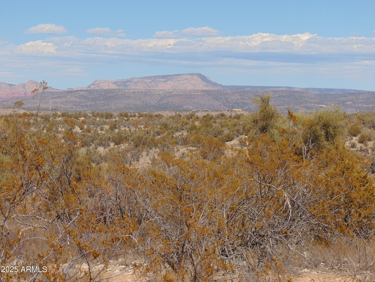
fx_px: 1441
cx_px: 188
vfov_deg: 11.1
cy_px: 141
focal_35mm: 133
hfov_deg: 14.8
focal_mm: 23.9
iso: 80
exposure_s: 1/250
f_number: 10.3
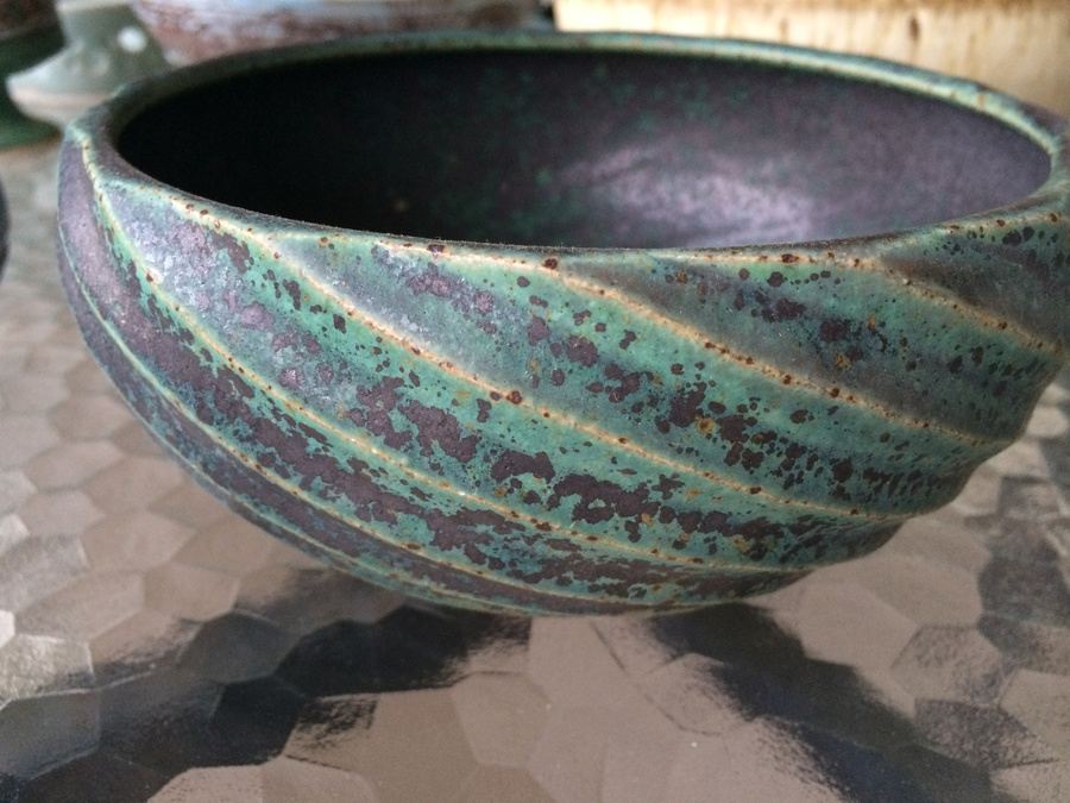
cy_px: 402
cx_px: 535
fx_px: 927
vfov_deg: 46.8
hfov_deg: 60.0
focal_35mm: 30
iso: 160
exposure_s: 1/30
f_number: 2.2
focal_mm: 4.12
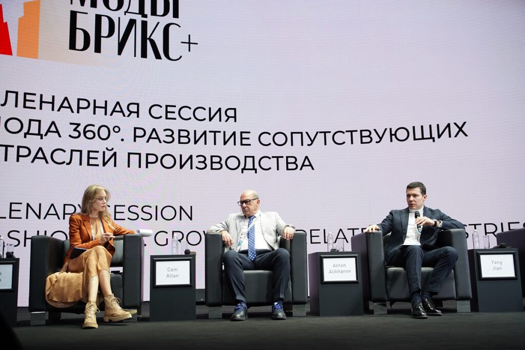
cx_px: 262
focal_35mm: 39
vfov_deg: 34.2
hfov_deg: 49.5
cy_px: 175
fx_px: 569
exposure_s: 1/400
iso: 1000
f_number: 2.8
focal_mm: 39
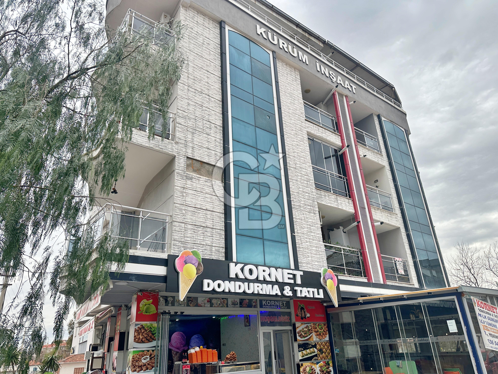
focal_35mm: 24
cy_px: 187
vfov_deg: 56.8
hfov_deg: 71.6
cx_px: 249
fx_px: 345
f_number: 1.78
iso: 80
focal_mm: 6.86
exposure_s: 1/356
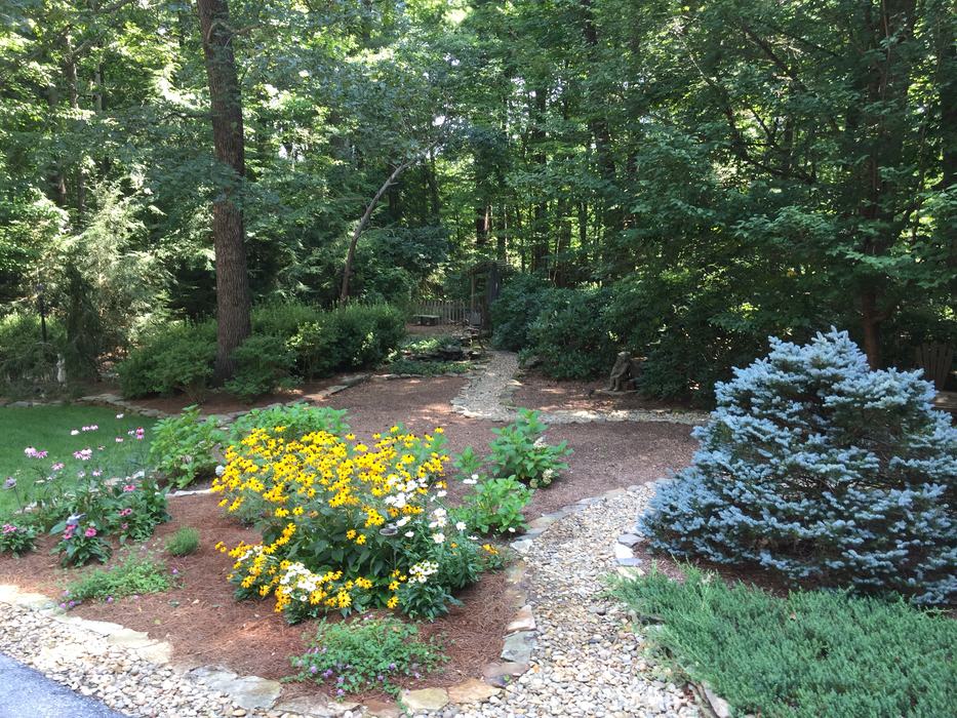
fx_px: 802
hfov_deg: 61.7
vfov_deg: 48.2
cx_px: 478
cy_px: 359
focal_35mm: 29
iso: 40
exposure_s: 1/60
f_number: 2.2
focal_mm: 4.15
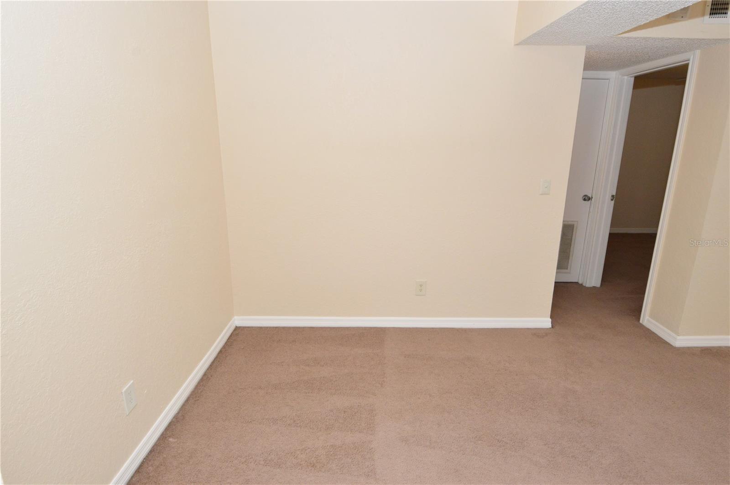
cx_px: 365
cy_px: 242
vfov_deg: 67.3
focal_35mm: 18
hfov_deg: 90.1
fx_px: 365
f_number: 10
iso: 800
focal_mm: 12
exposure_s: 1/100
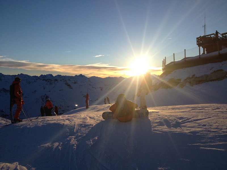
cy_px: 85
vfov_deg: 40.7
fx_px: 230
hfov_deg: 52.6
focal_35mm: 35
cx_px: 114
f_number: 2.4
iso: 50
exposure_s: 1/1672
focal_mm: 4.28
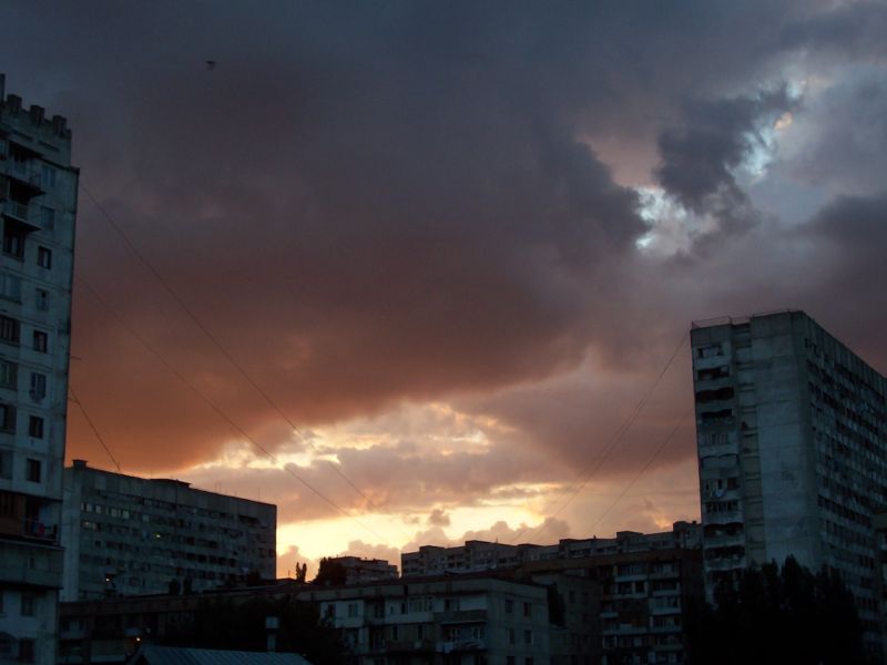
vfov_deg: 25.7
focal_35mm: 57
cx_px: 444
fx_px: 1461
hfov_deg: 33.8
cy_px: 332
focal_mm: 8.6
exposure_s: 1/90
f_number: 3.4
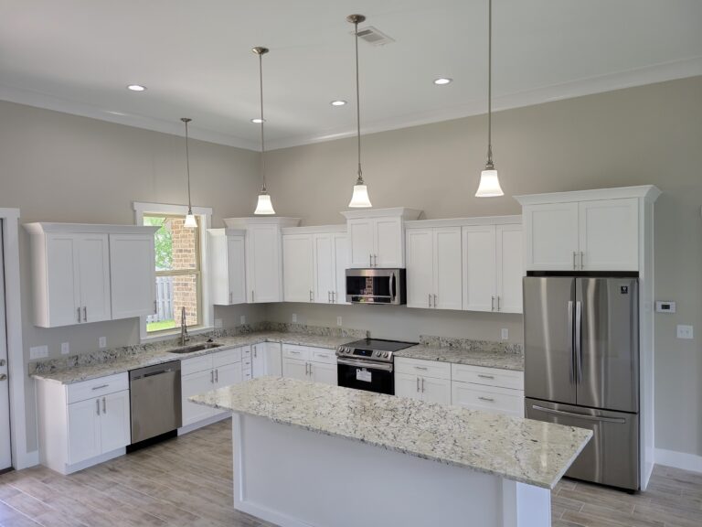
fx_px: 527
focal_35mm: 26
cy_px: 264
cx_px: 351
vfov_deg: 53.1
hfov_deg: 67.3
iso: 125
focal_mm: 5.4
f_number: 1.8
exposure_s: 1/119
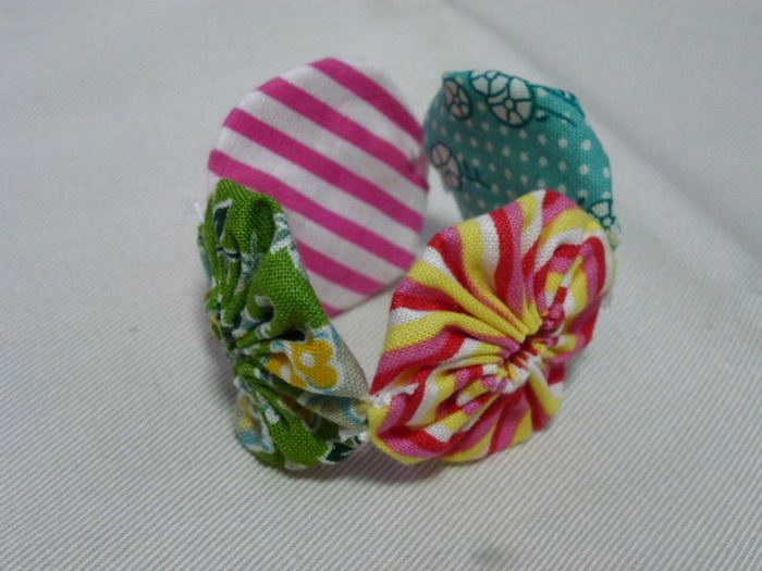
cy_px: 286
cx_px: 381
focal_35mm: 61
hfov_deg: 31.7
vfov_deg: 24.0
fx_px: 1343
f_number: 4.5
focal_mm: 10.9
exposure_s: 1/25
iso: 400
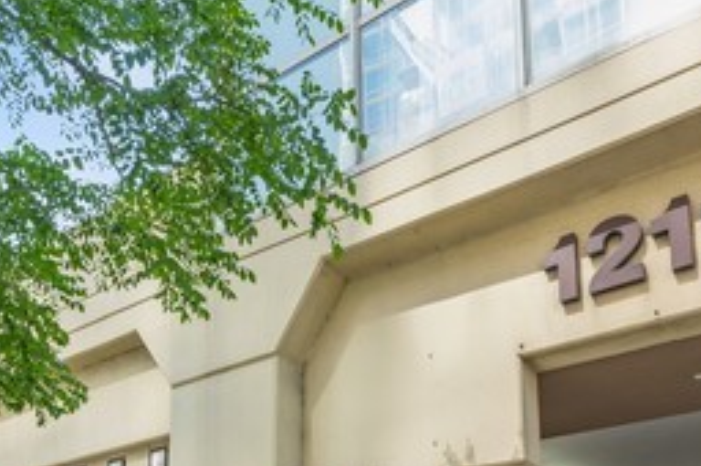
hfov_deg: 53.9
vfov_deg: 32.9
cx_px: 435
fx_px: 681
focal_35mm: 35
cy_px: 518
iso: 100
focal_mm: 14
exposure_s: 1/30
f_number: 11
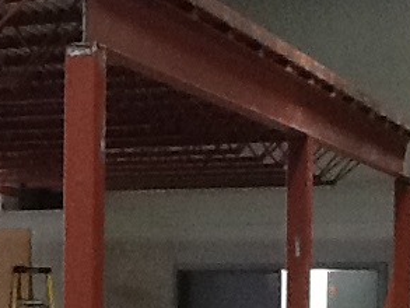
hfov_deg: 13.4
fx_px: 1706
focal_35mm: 144
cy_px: 347
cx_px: -64
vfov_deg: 10.2
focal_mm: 2.03
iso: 200
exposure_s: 1/30
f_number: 2.4
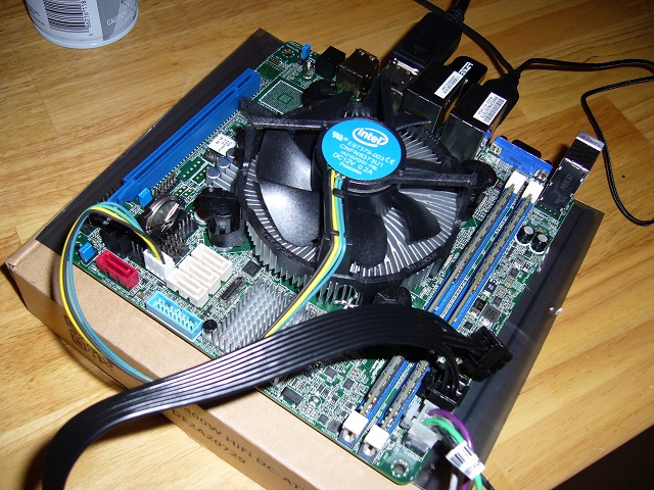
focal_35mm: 35
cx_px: 327
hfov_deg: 52.6
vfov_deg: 40.7
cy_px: 245
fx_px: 661
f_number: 2.8
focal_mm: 5.8
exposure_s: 1/30
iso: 80
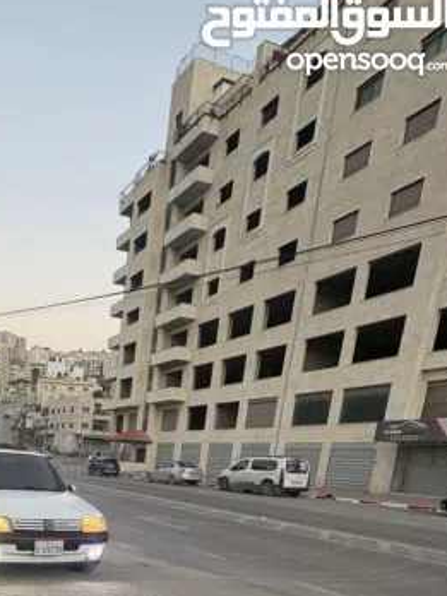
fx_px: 499
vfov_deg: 52.0
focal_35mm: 29
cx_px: 31
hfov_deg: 43.3
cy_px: 567
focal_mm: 2.22
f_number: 2.2
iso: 125
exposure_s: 1/99
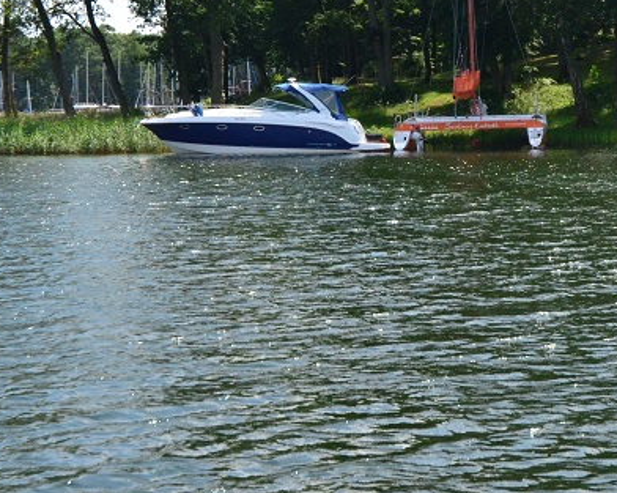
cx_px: 309
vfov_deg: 17.6
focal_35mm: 86
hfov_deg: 22.2
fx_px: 1569
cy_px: 75
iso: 1600
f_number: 5
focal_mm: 24
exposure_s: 1/6400
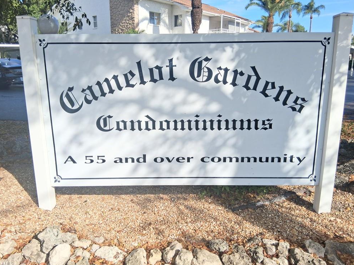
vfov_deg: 51.4
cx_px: 171
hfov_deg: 65.3
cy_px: 130
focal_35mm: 27
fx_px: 276
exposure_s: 1/755
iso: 25
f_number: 1.8
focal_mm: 3.98
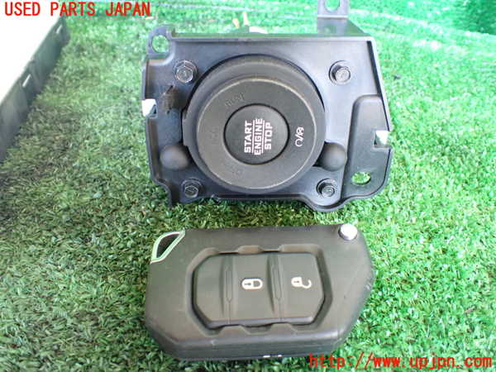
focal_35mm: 30
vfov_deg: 46.8
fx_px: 430
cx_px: 248
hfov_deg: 60.0
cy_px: 186
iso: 800
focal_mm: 5.4
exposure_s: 1/30
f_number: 2.3
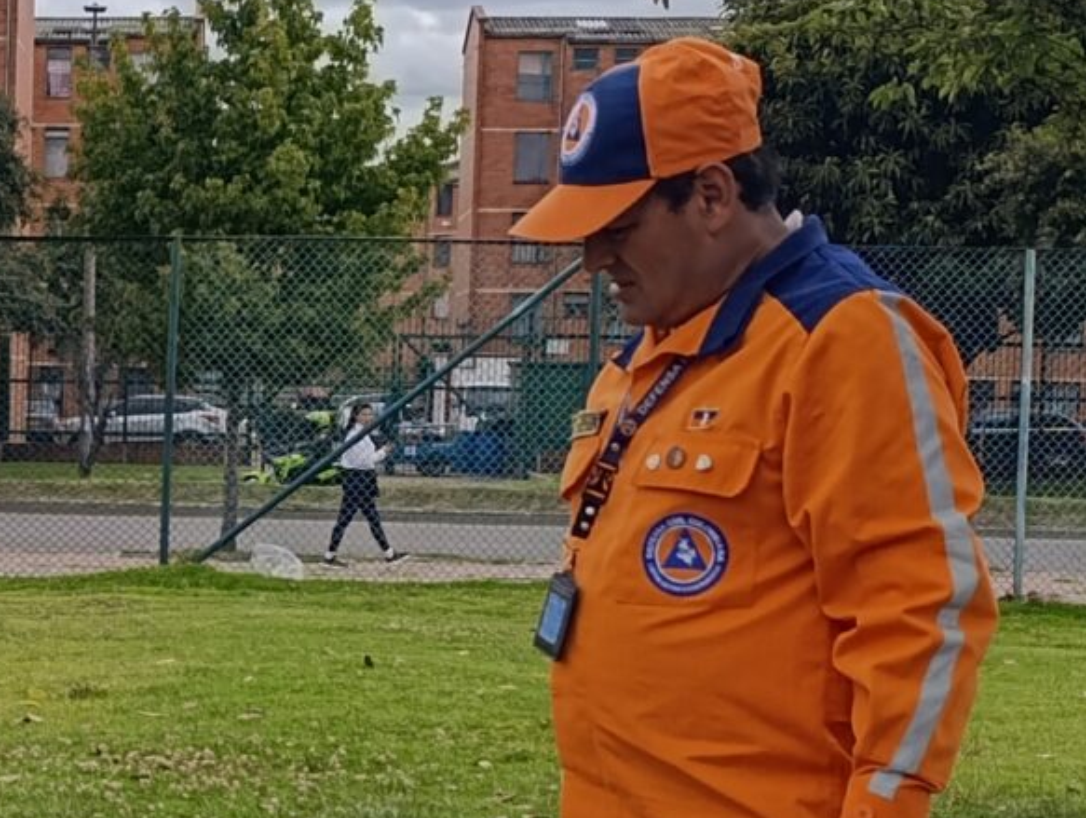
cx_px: -114
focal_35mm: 101
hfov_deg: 18.7
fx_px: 3173
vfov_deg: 14.6
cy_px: 579
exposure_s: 1/654
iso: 50
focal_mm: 6.14
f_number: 1.6
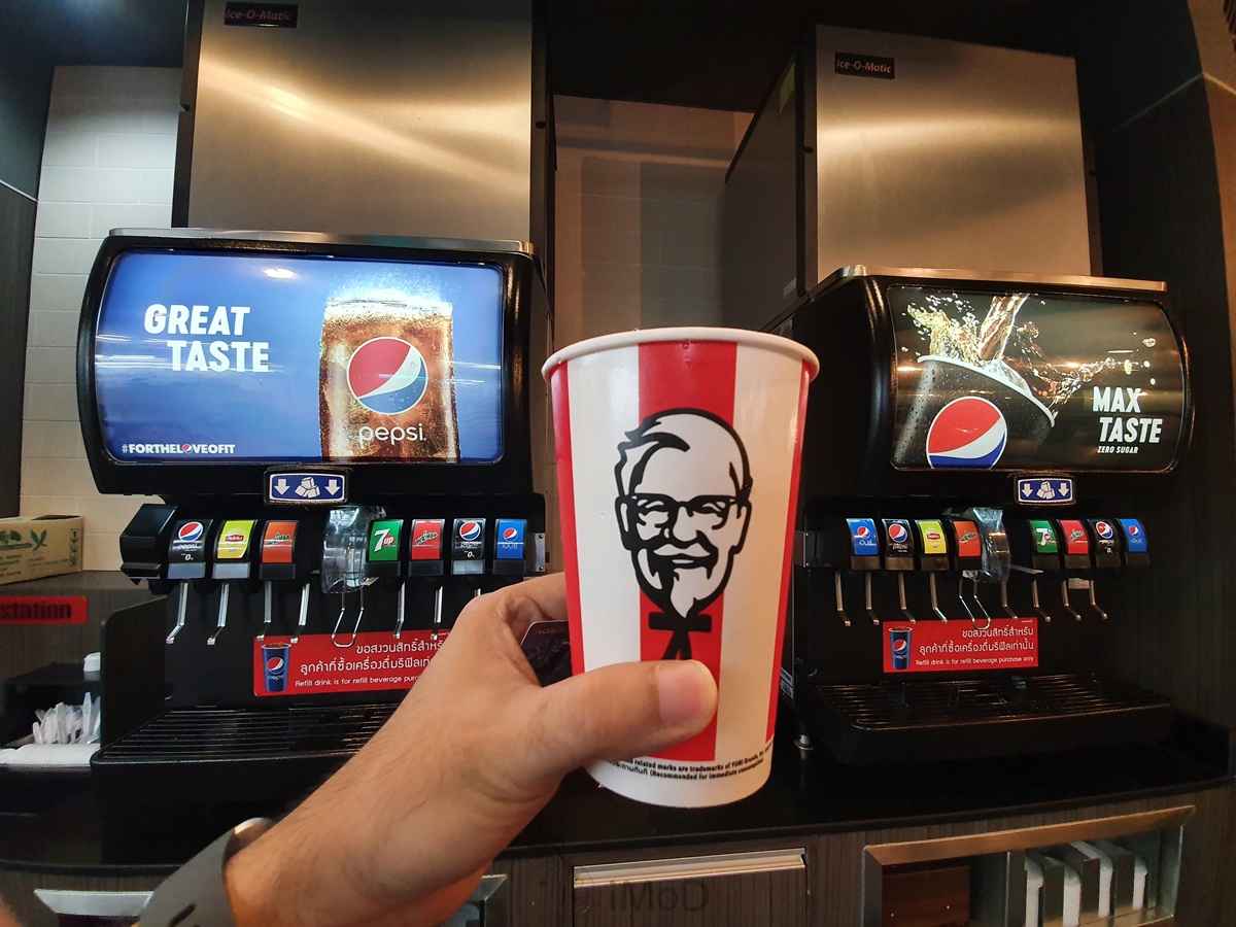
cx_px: 618
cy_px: 464
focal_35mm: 13
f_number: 2.2
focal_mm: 1.8
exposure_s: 1/50
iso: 320
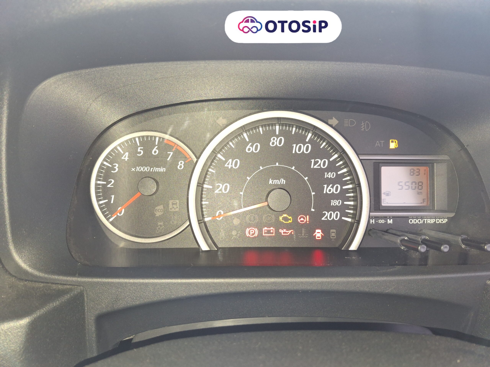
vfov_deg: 54.9
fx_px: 354
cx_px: 245
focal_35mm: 25
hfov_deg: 69.4
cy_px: 184
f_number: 1.8
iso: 160
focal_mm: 4.69
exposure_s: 1/120
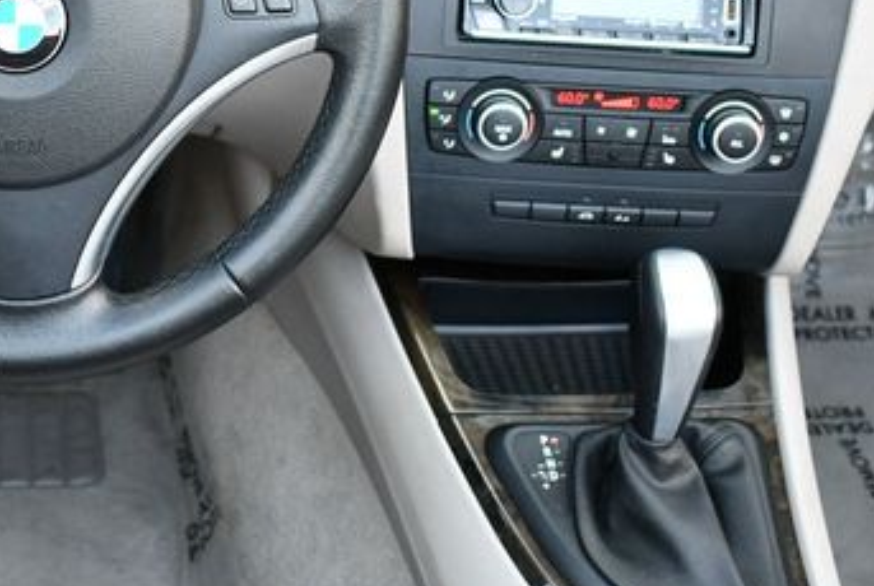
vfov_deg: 16.5
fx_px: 1994
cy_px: 64
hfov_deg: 24.6
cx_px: 275
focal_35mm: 82
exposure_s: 1/200
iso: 800
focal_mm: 22
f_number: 3.8
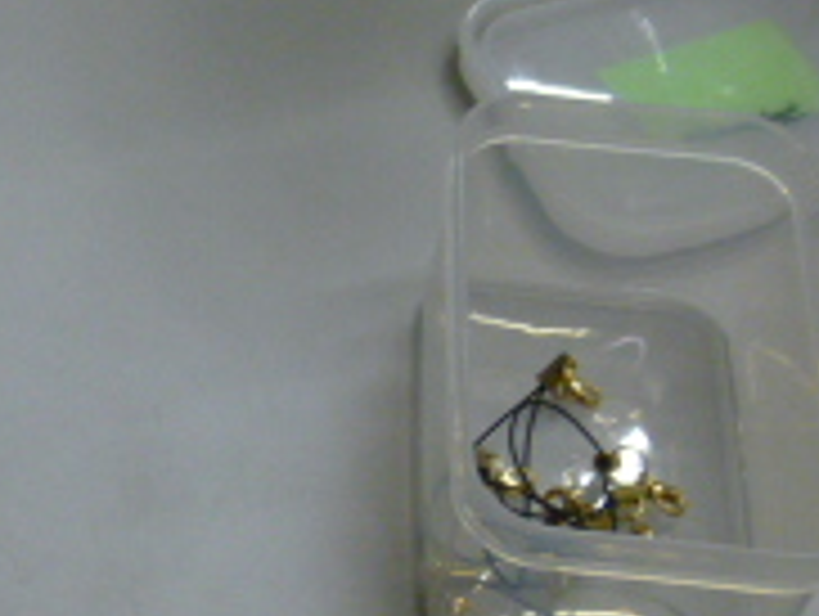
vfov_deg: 13.6
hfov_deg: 17.0
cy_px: 405
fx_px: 2582
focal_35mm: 109
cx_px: -225
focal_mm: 5.6
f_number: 3.4
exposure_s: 1/60
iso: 250
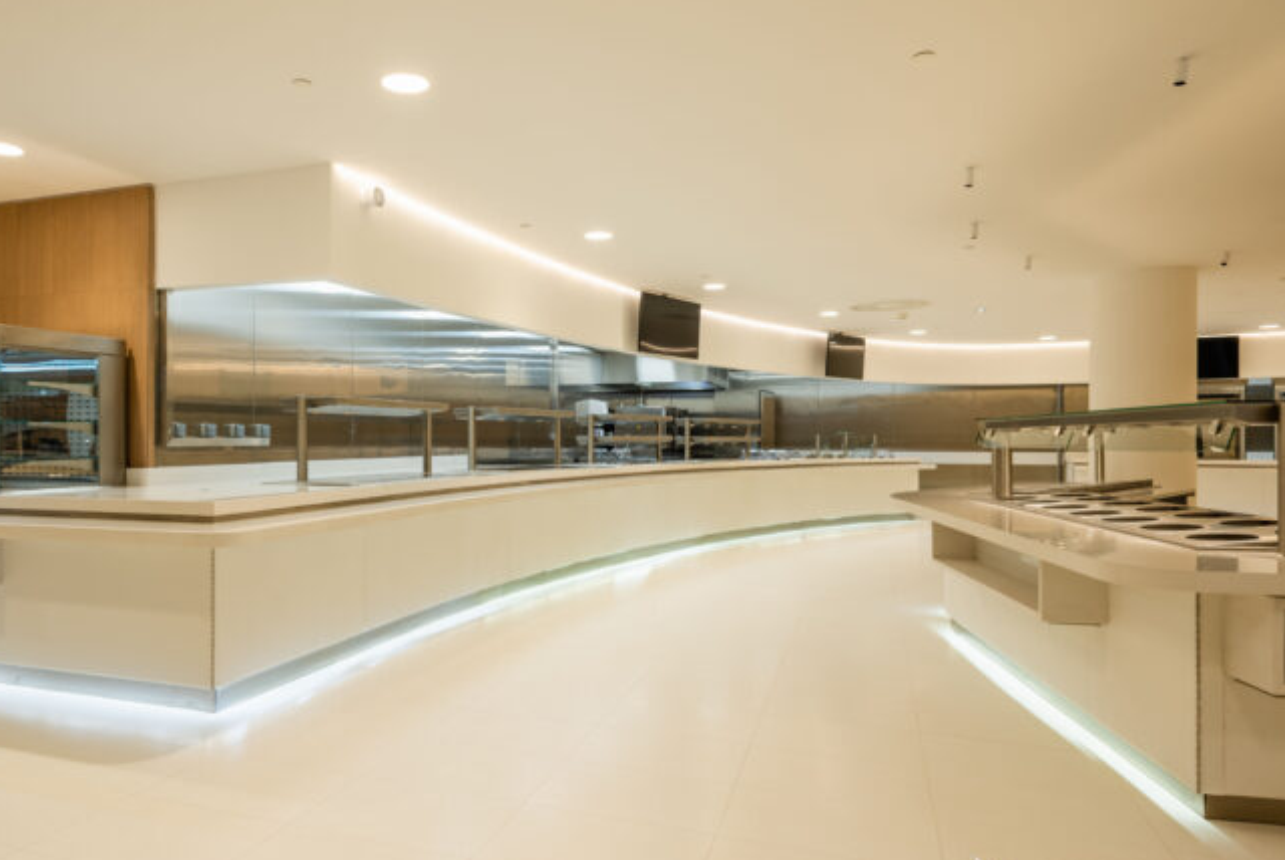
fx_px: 857
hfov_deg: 73.0
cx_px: 520
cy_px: 425
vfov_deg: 53.2
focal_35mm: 24
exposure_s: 1/80
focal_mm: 20
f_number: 8
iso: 100
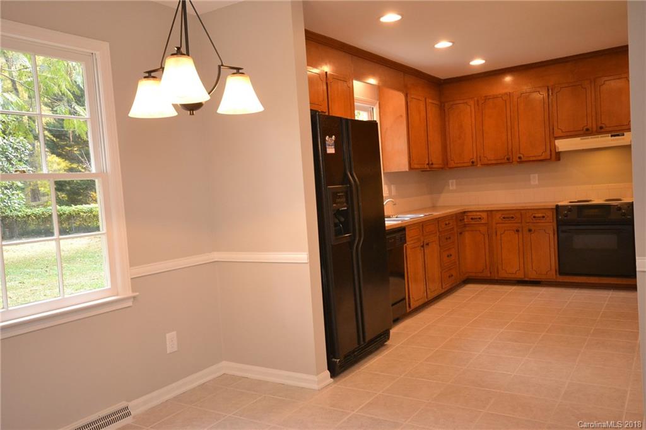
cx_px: 323
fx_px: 538
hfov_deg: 61.9
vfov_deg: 43.6
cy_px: 215
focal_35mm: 30
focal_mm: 20
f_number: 5.6
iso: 1400
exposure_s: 1/60
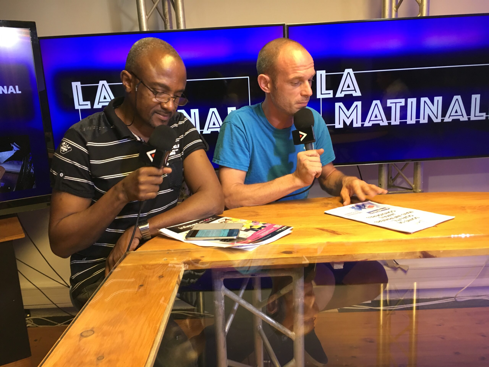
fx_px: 410
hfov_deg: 61.7
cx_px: 244
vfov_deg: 48.2
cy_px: 184
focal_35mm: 29
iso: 125
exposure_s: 1/33
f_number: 2.2
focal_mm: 4.15
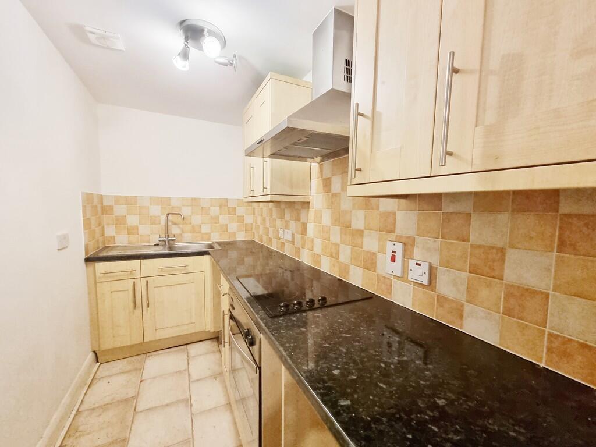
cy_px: 224
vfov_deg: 89.9
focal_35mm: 13
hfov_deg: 106.2
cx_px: 298
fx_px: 224
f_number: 2.2
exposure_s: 1/50
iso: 400
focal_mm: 2.2
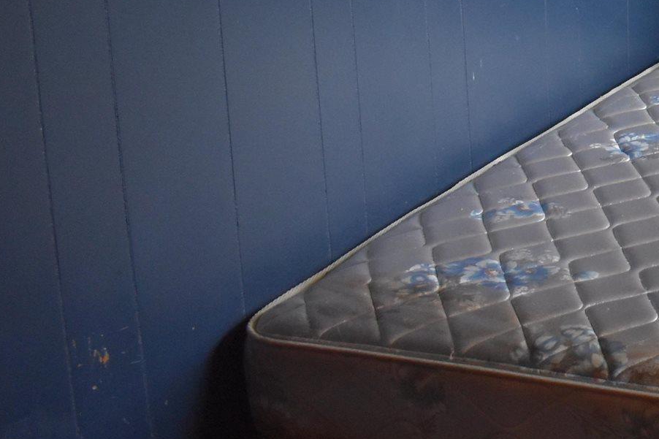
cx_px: 1011
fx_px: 1684
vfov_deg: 14.3
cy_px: -126
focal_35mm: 92
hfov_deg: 19.2
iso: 1800
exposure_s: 1/125
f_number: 3.5
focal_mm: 18
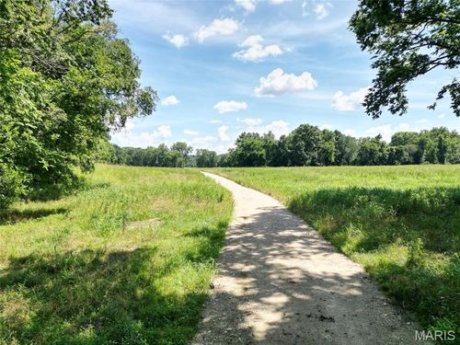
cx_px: 230
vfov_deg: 56.8
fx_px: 319
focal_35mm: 24
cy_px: 172
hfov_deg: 71.6
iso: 110
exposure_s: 1/350
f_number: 1.7
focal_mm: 6.72
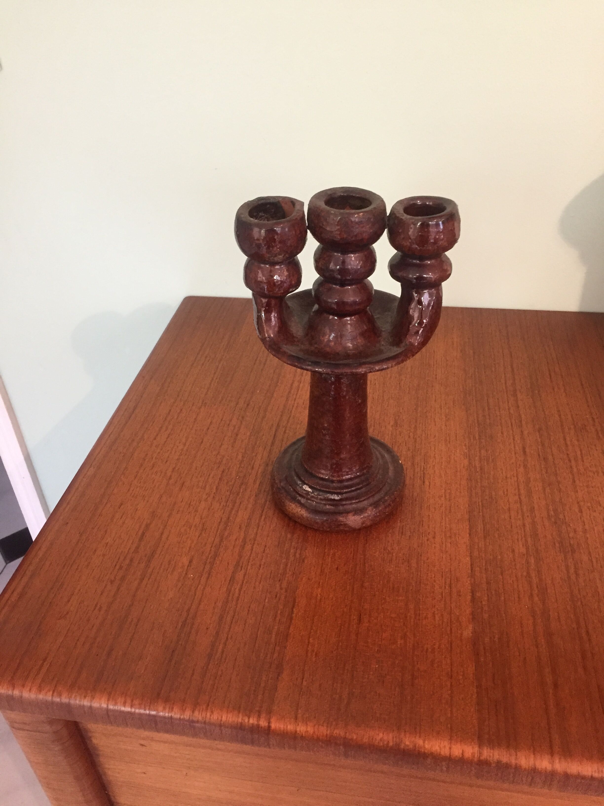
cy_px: 403
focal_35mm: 29
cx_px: 302
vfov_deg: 61.7
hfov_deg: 48.2
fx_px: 675
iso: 250
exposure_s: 1/33
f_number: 2.2
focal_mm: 4.15
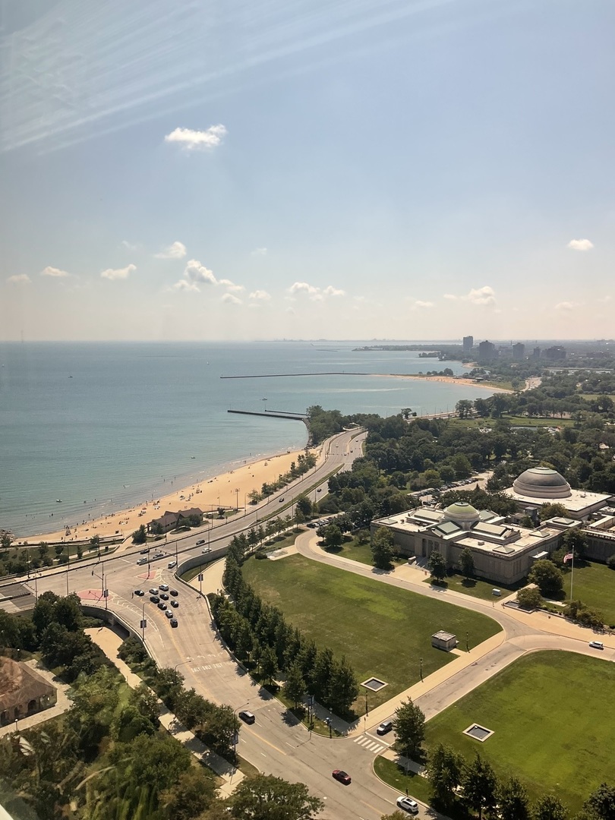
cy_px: 410
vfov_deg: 61.7
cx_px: 308
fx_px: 687
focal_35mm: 29
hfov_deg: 48.2
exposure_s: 1/2427
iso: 25
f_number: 1.8
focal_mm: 3
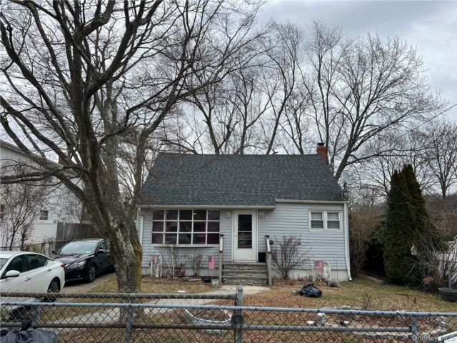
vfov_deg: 53.1
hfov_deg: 67.3
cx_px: 228
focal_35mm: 26
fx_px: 343
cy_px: 172
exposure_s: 1/965
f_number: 1.5
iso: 50
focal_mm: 5.7
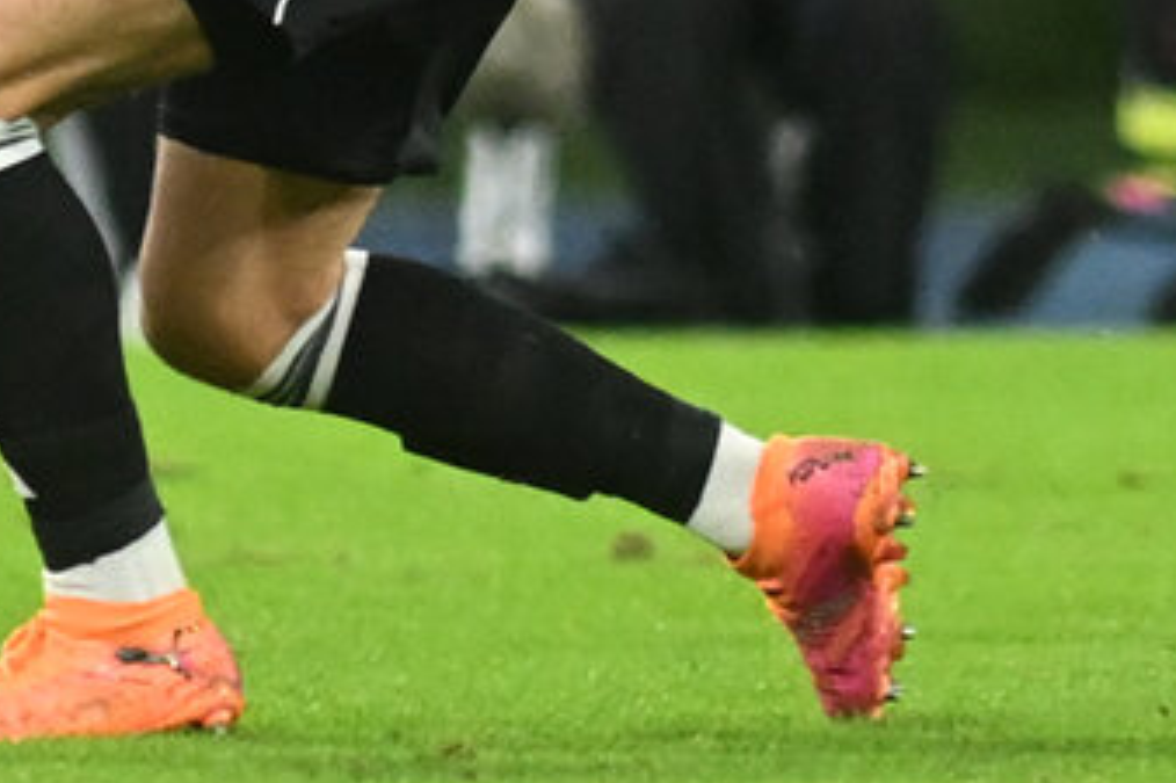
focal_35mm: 1365
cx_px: -331
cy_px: -240
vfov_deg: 1.0
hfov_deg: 1.5
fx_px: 44566
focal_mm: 300
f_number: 4
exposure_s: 1/1000
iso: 2500
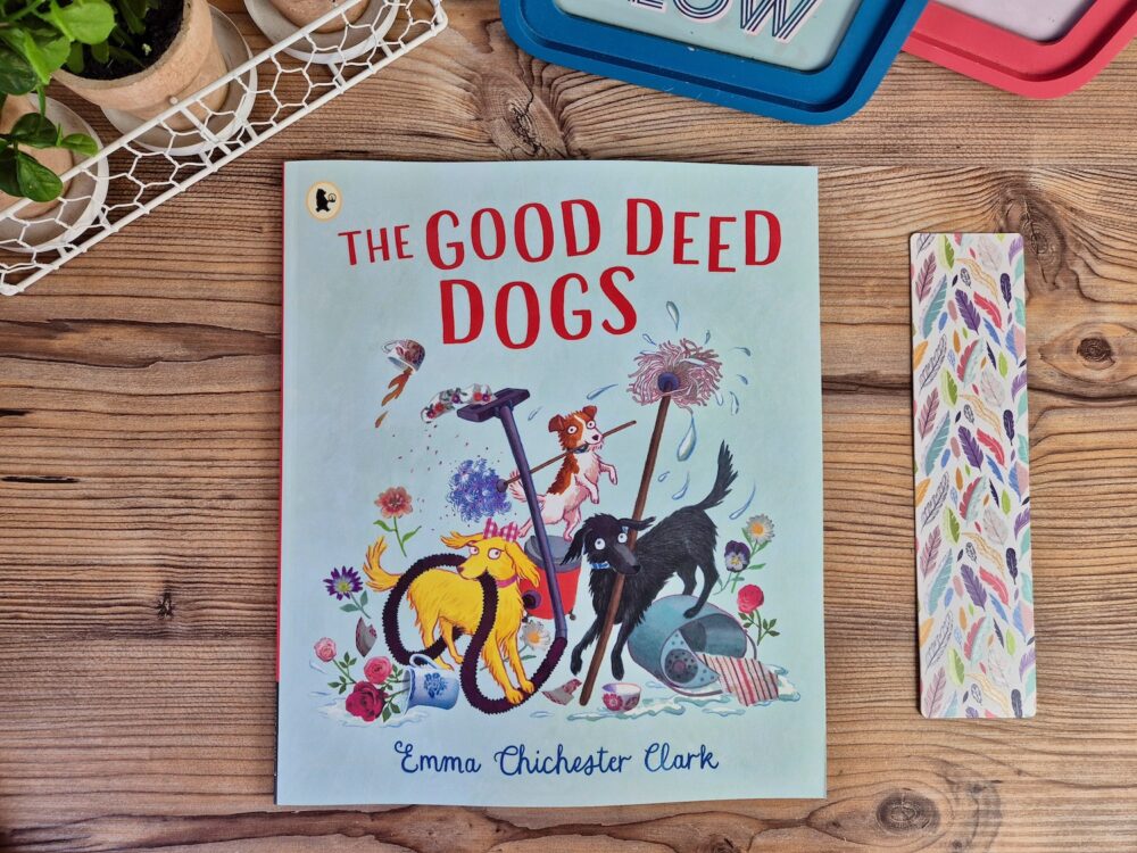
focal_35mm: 23
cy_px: 426
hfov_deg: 73.9
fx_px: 755
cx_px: 568
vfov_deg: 58.9
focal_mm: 5.4
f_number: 1.8
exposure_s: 1/100
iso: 80
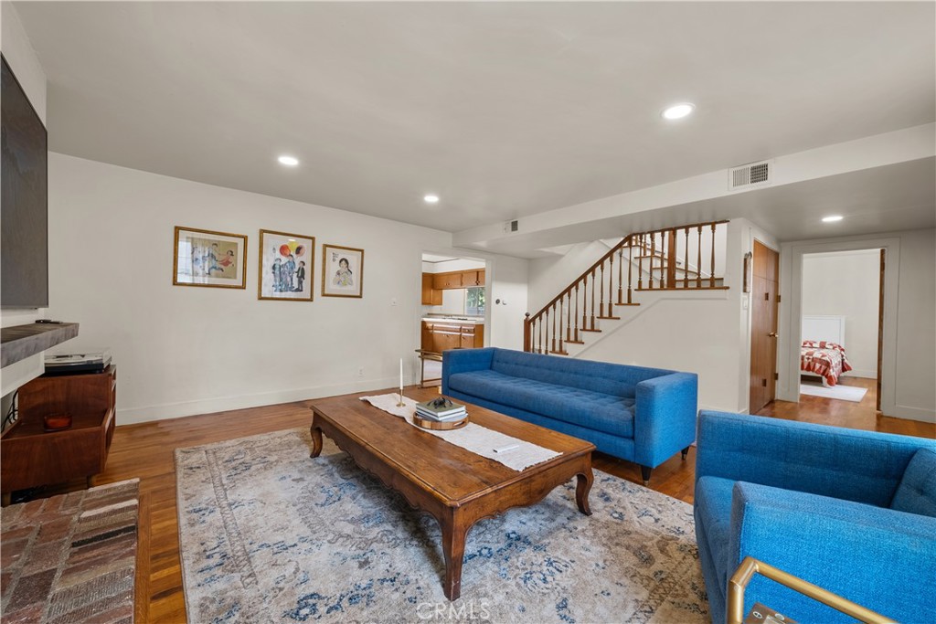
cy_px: 312
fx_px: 338
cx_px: 468
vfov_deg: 85.4
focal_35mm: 13
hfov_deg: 108.3
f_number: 9
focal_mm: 13
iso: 100
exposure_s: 1/2.5
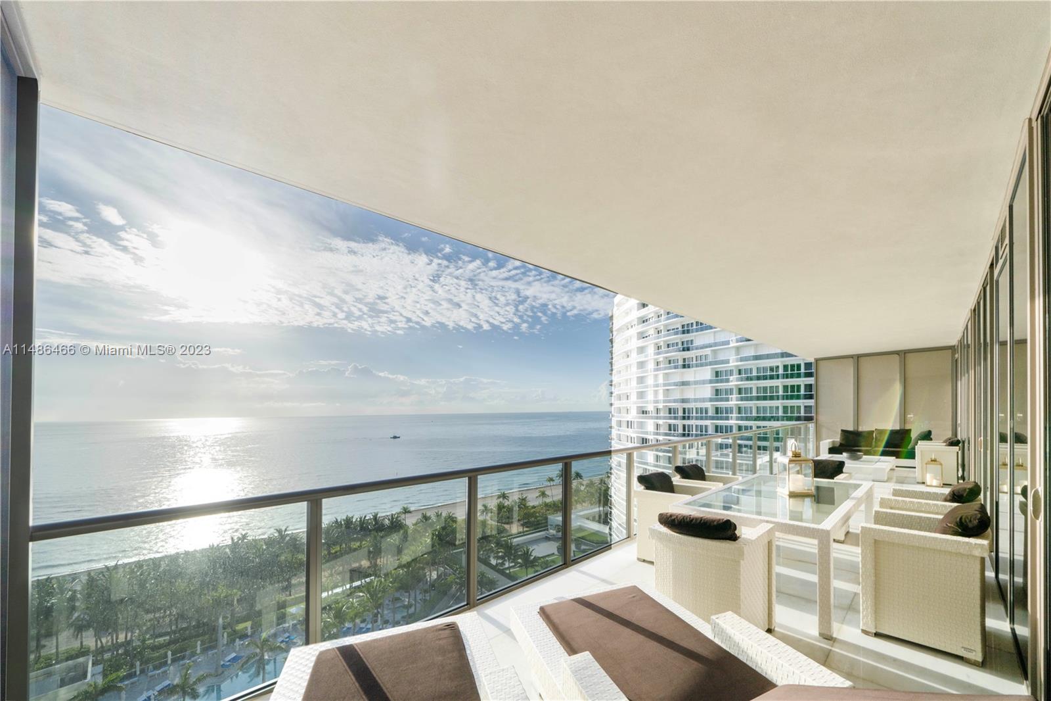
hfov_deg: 112.6
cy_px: 350
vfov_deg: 90.0
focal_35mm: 12
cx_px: 526
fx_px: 350
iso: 250
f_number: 11
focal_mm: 12
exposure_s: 1/400
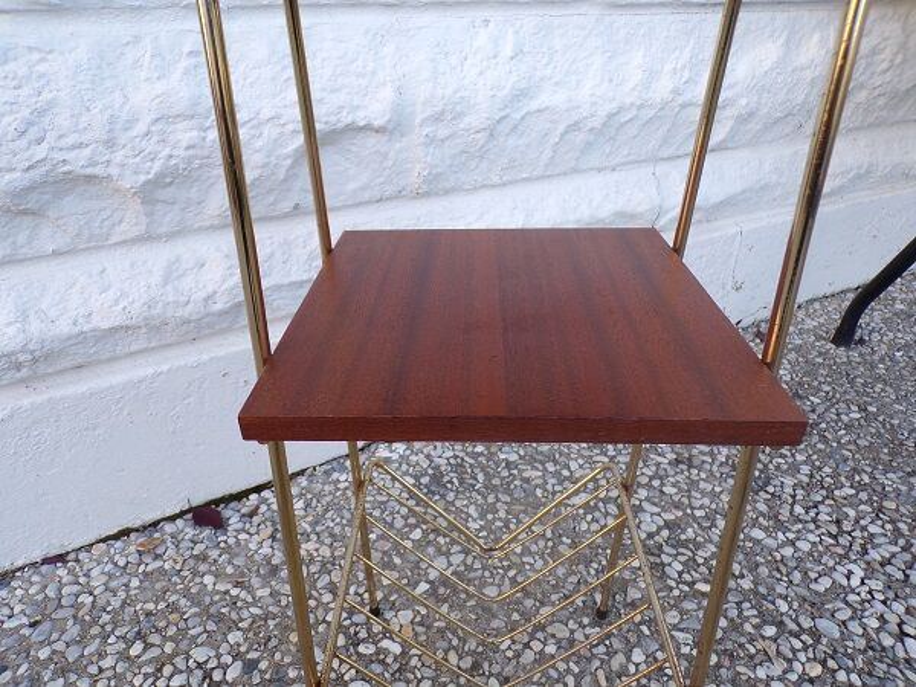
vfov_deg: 56.8
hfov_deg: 71.6
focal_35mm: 24
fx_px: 635
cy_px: 344
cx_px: 458
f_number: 4.3
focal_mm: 4.3
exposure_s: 1/56
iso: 80
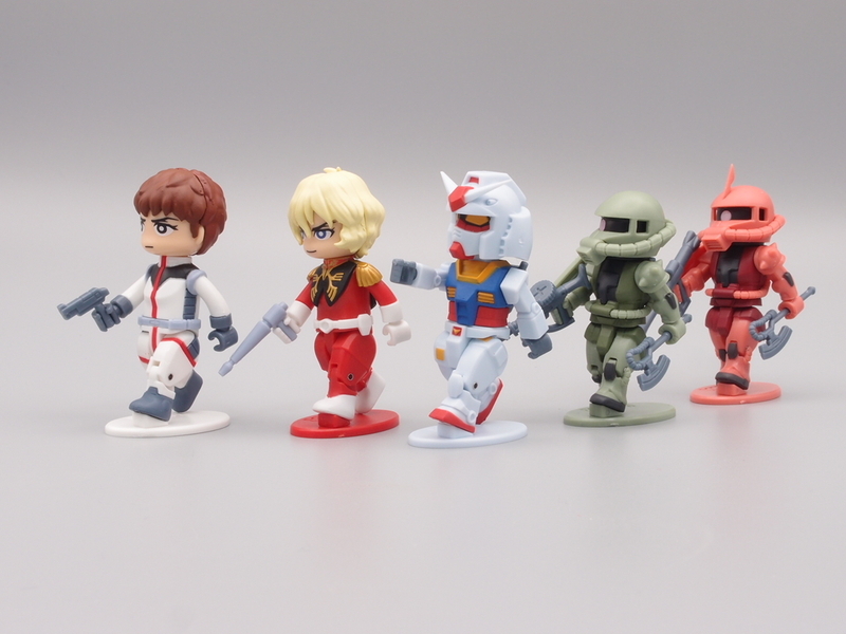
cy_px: 317
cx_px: 423
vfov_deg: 24.4
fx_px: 1466
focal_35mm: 60
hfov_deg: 32.2
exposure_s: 1/6
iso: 100
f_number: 8
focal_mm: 12.88
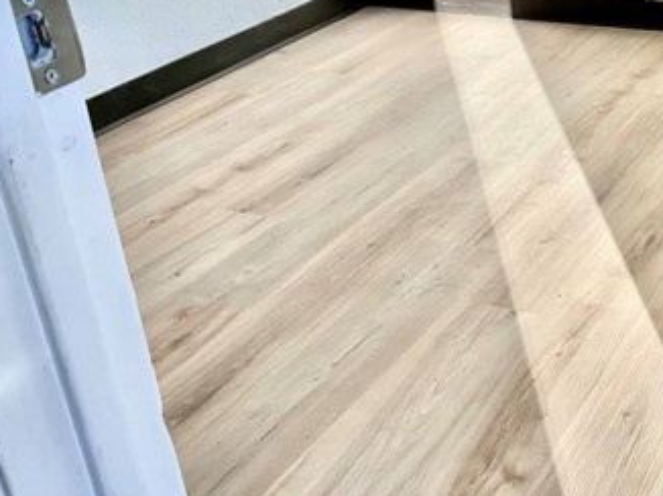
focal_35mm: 57
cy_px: 230
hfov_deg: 31.8
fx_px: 1091
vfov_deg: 25.6
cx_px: 626
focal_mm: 3
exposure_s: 1/120
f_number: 1.8
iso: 32
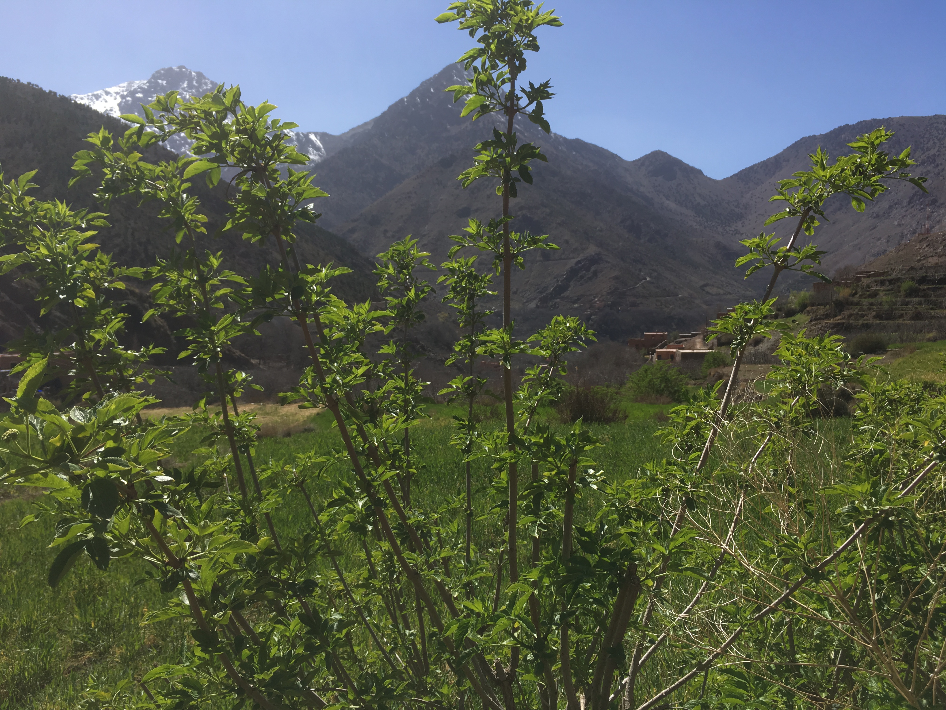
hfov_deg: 61.7
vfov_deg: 48.2
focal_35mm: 29
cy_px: 355
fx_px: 793
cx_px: 473
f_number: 2.2
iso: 25
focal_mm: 4.15
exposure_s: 1/1451
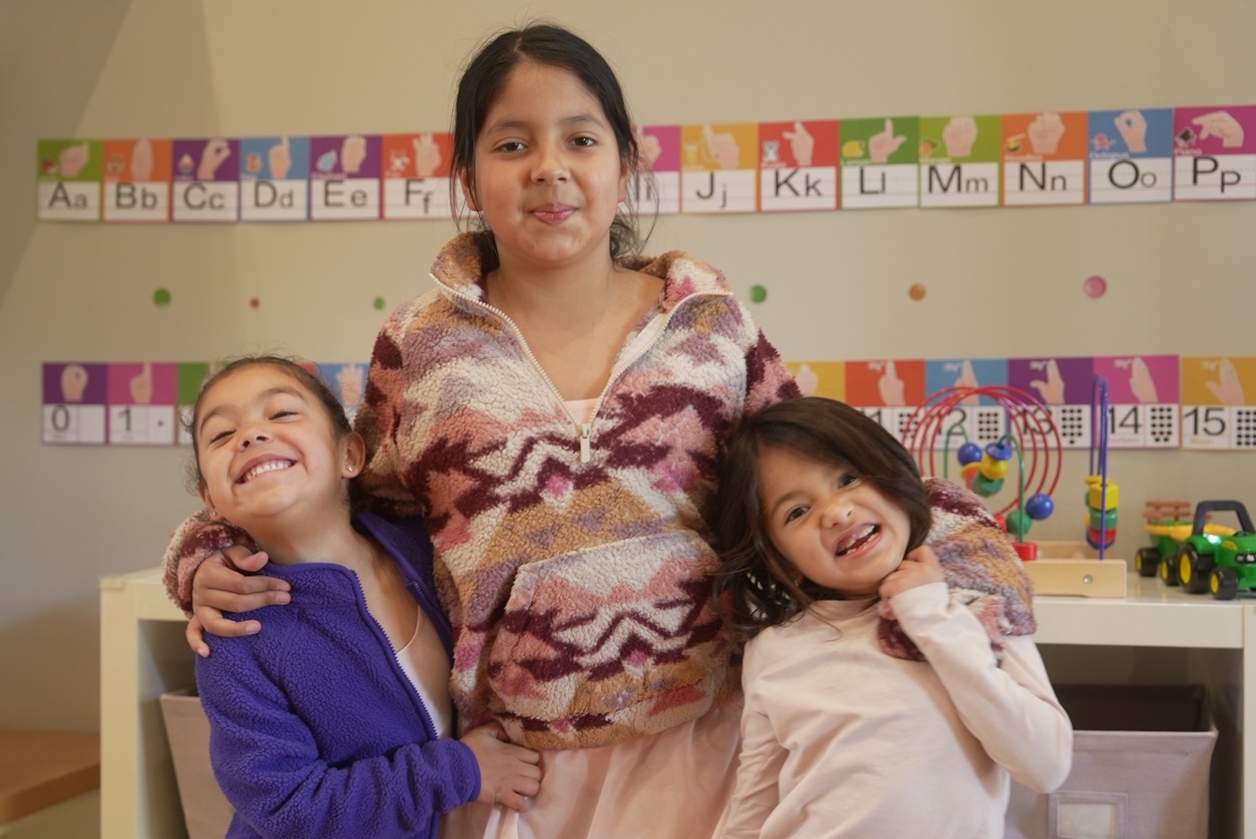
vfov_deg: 23.8
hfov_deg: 35.0
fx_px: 1990
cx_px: 628
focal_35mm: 57
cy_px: 420
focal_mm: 57
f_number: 4
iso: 2000
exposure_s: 1/50
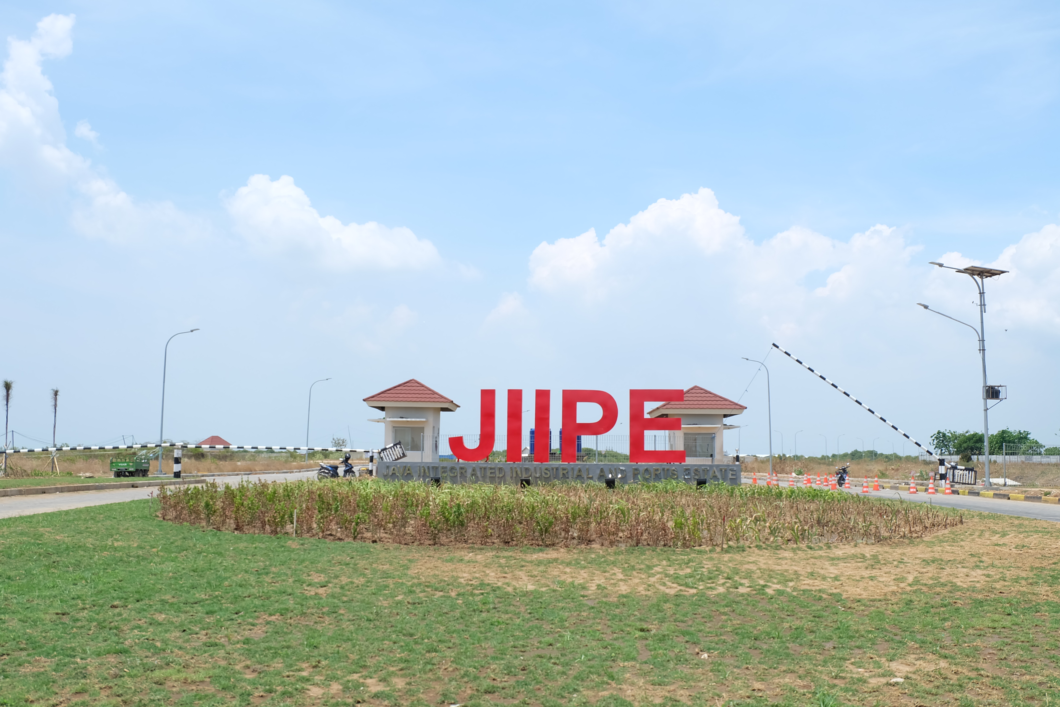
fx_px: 1060
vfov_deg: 36.9
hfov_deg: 53.1
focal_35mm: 36
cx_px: 530
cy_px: 354
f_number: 8
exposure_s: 1/280
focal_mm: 24.3
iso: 200
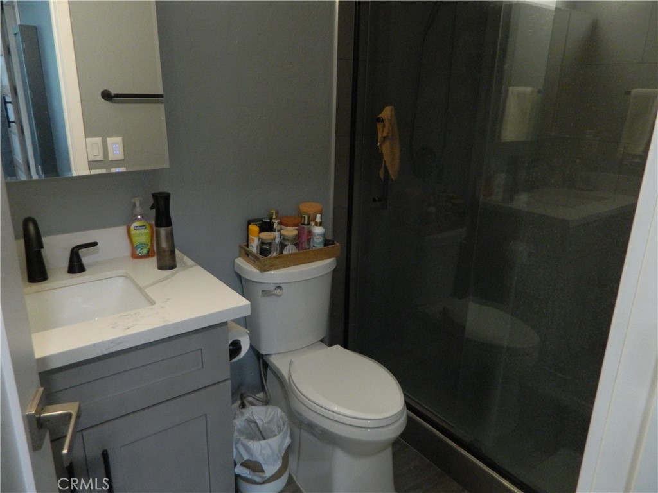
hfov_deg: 69.4
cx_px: 329
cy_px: 246
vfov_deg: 54.9
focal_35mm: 25
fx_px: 475
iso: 320
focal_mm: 4.5
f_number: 3.1
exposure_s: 1/30
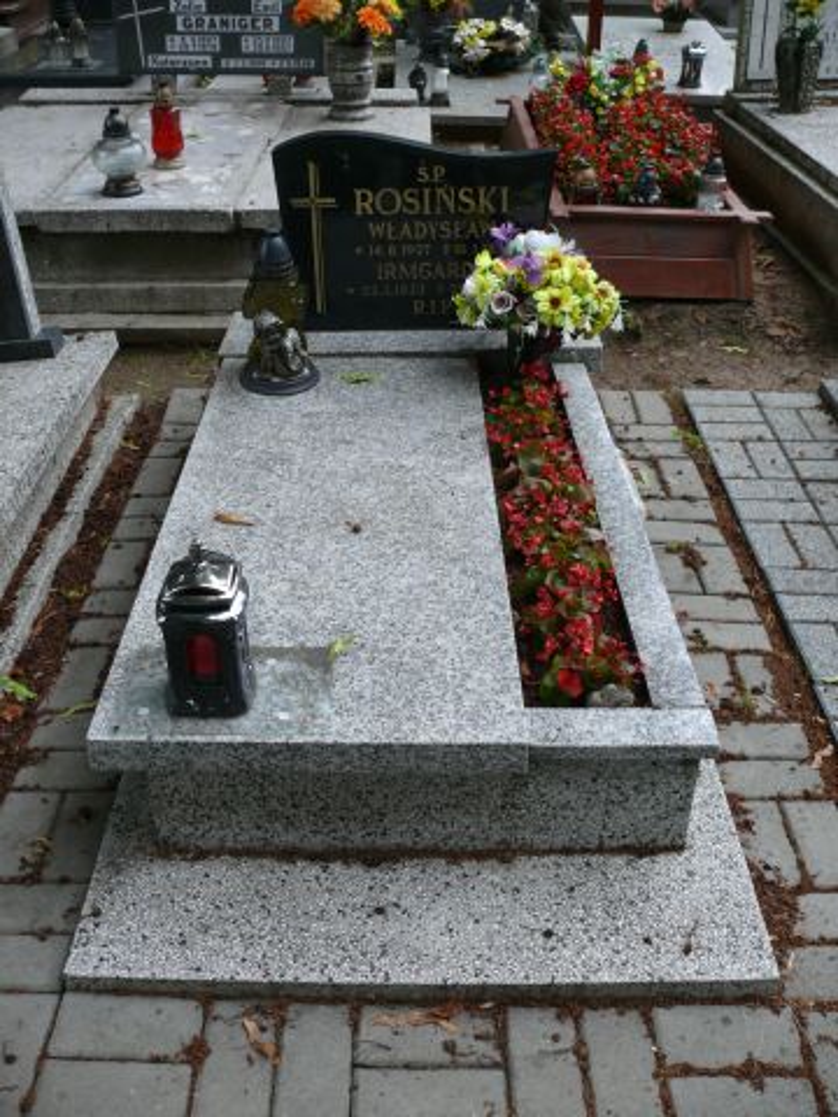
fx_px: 1130
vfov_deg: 52.6
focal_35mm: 35
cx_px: 419
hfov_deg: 40.7
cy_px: 558
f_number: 2.8
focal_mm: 7.4
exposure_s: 1/80
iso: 100
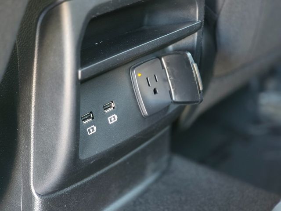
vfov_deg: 21.3
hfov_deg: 28.2
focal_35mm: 69
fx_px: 560
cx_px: 140
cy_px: 106
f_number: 2.4
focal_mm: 7.9
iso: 1000
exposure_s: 1/30
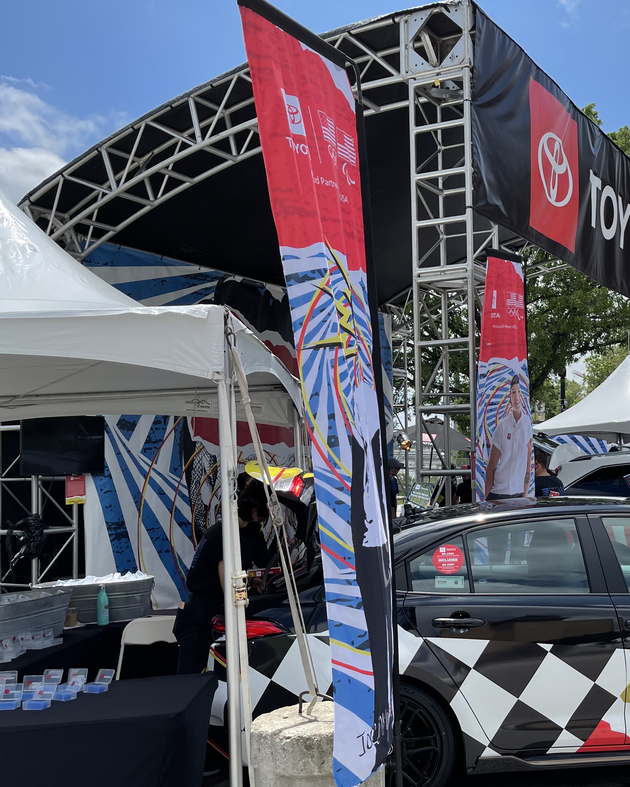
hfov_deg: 35.5
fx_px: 956
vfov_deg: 44.8
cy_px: 424
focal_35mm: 41
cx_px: 491
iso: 32
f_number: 1.6
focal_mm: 5.1
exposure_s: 1/3922
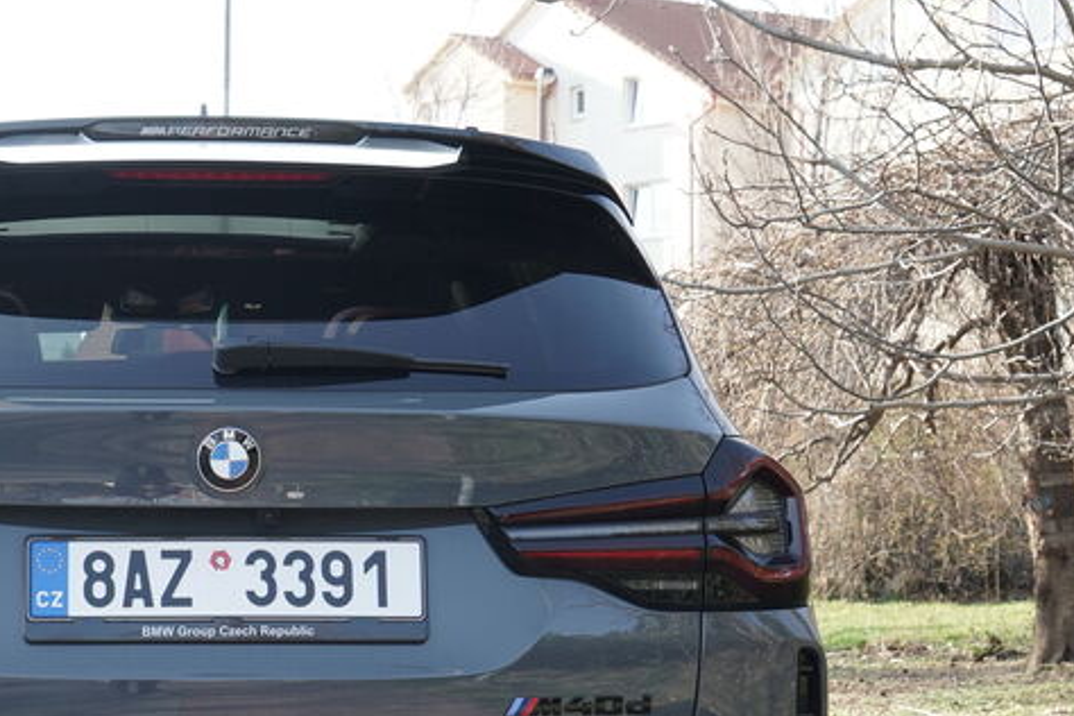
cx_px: 211
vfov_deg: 17.0
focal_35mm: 79
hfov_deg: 25.2
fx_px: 2357
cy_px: 680
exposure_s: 1/200
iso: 800
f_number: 8
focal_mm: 39
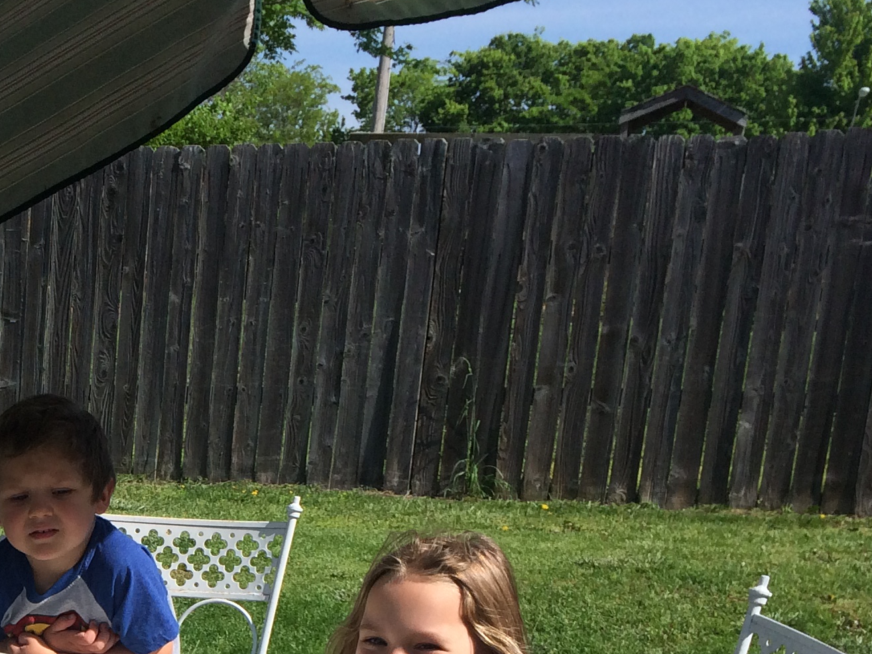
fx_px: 1814
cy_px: 783
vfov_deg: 19.3
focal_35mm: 72
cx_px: -60
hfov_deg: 25.3
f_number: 2.2
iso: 32
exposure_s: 1/2160
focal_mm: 4.15
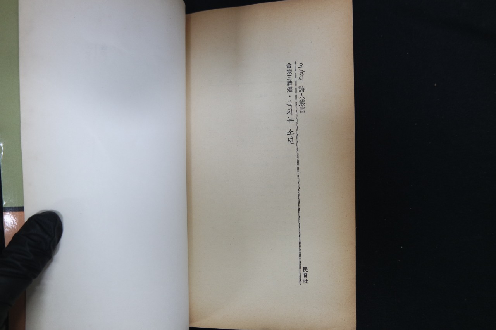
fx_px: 331
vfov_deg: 53.1
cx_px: 248
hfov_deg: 73.8
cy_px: 165
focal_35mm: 24
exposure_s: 1/30
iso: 400
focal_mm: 16
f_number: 3.5
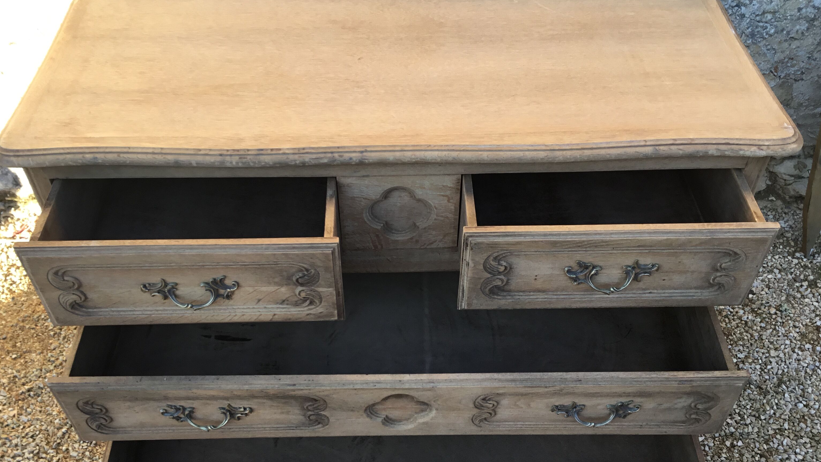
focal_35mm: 36
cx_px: 407
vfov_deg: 32.7
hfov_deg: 55.3
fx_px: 784
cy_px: 288
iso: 25
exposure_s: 1/107
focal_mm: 3.3
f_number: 2.4
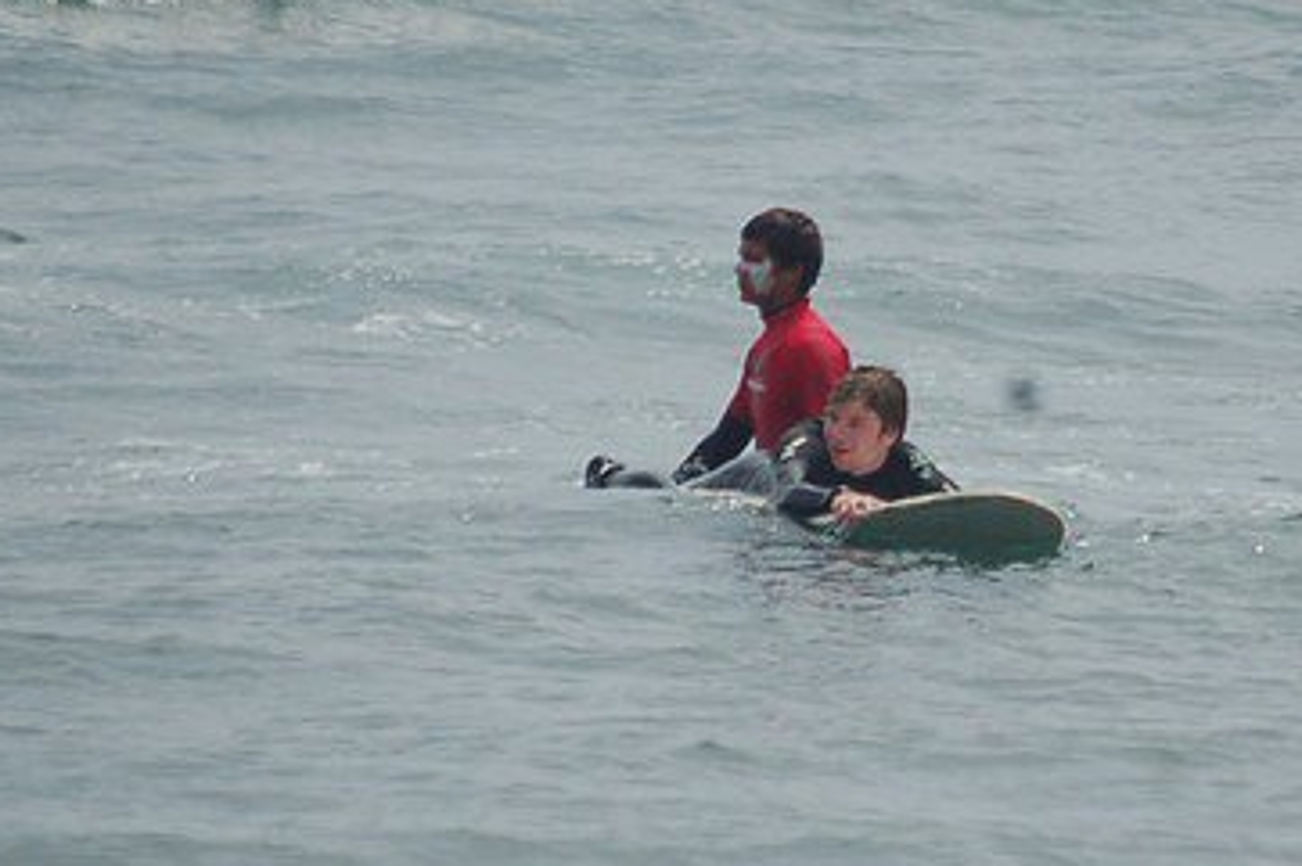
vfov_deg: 1.7
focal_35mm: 795
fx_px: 28738
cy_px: 456
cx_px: 906
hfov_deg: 2.6
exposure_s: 1/2000
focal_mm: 300
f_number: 6
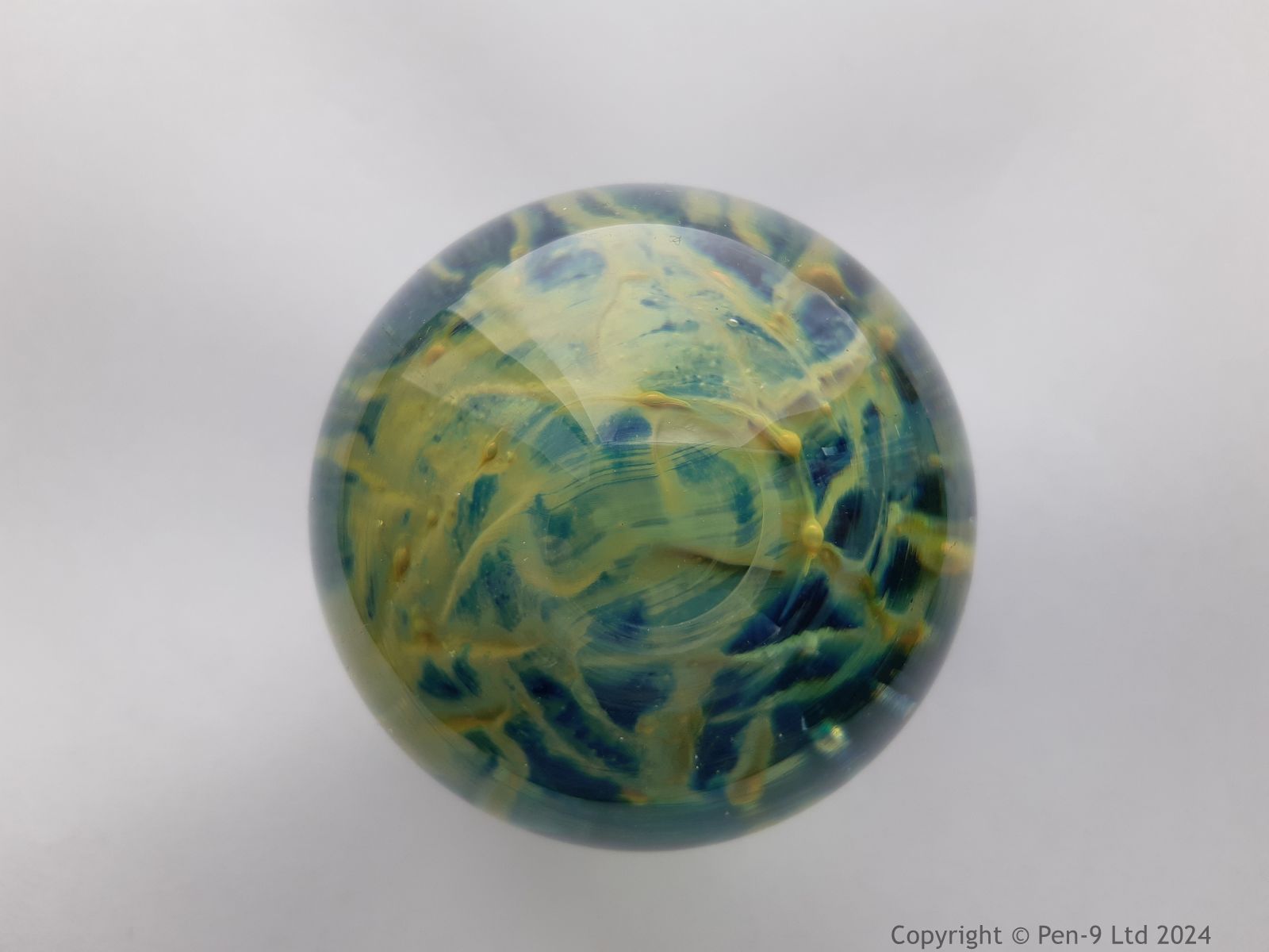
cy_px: 476
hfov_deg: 67.3
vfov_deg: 53.1
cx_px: 634
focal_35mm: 26
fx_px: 953
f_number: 1.7
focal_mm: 3.93
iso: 40
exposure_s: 1/308
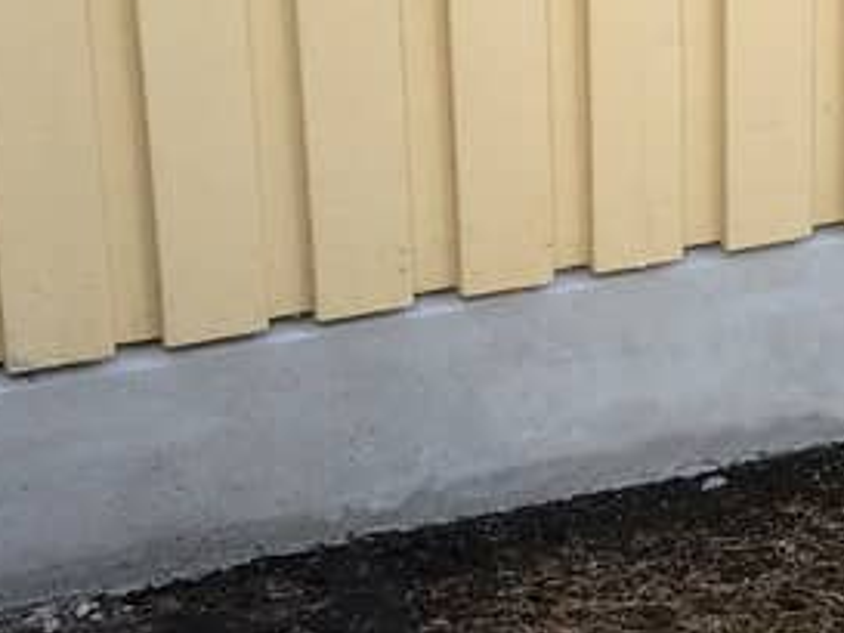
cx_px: 720
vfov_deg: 14.1
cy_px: 244
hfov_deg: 18.5
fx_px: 2561
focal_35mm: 105
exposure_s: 1/139
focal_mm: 4
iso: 20
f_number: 1.8
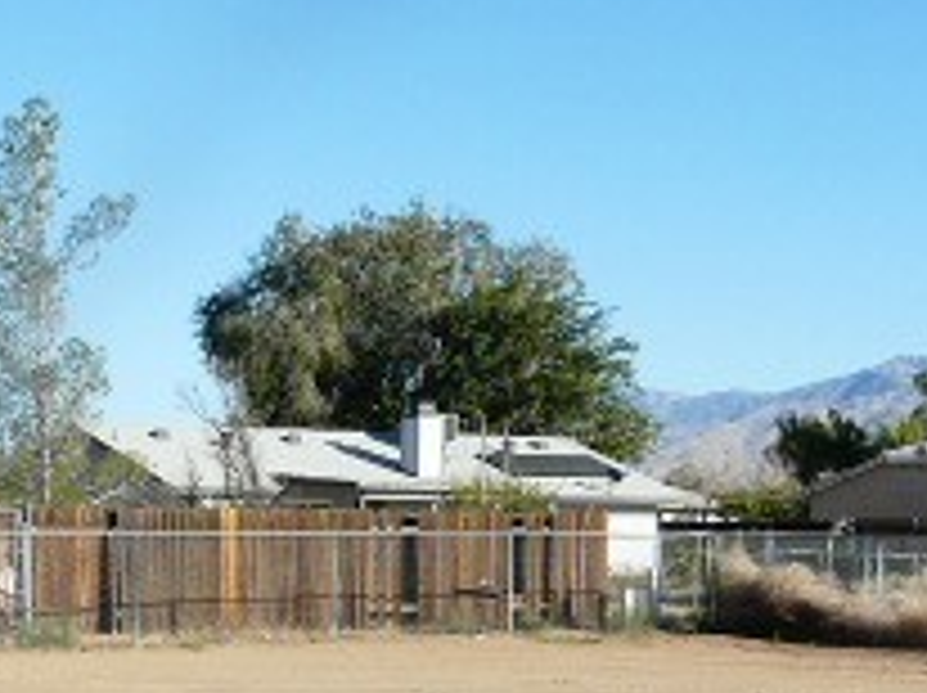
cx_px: -63
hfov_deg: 21.5
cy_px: 648
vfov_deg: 16.7
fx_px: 2327
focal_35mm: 87
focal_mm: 4.6
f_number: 5.6
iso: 100
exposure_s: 1/400
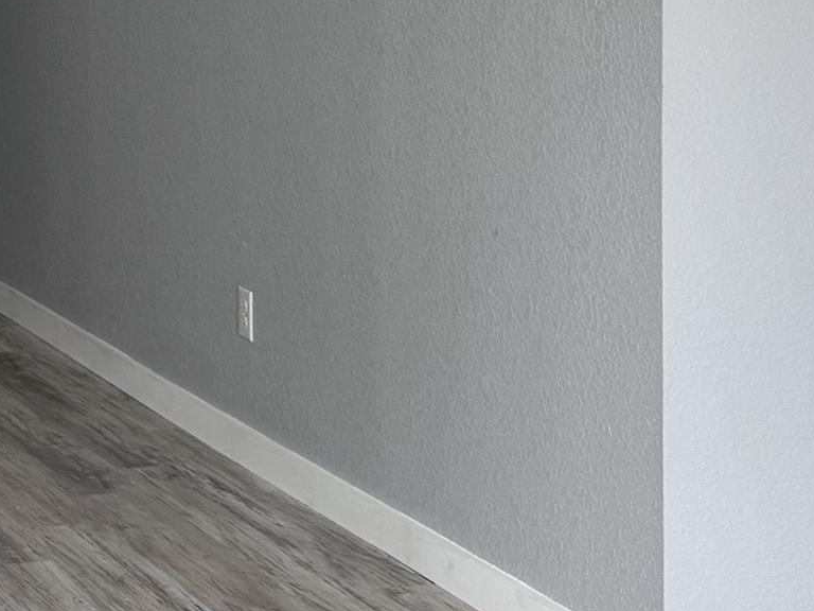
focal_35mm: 96
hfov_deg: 18.9
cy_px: -82
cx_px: -260
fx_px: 2257
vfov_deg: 15.0
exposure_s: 1/121
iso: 64
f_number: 1.78
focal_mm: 6.76
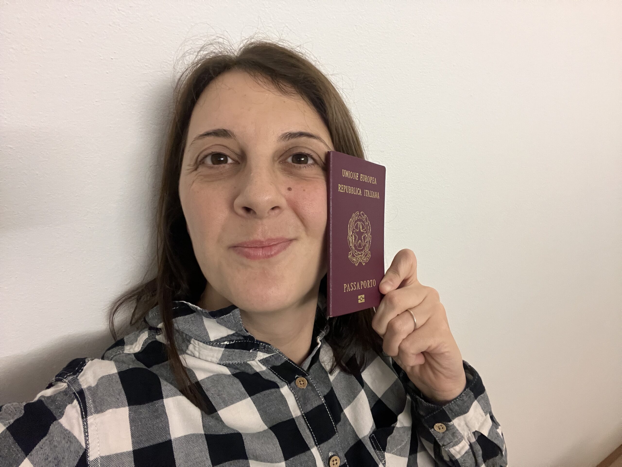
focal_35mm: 23
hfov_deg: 73.9
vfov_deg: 58.9
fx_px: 413
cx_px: 311
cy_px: 234
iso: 640
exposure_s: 1/20
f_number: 2.2
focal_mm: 2.71
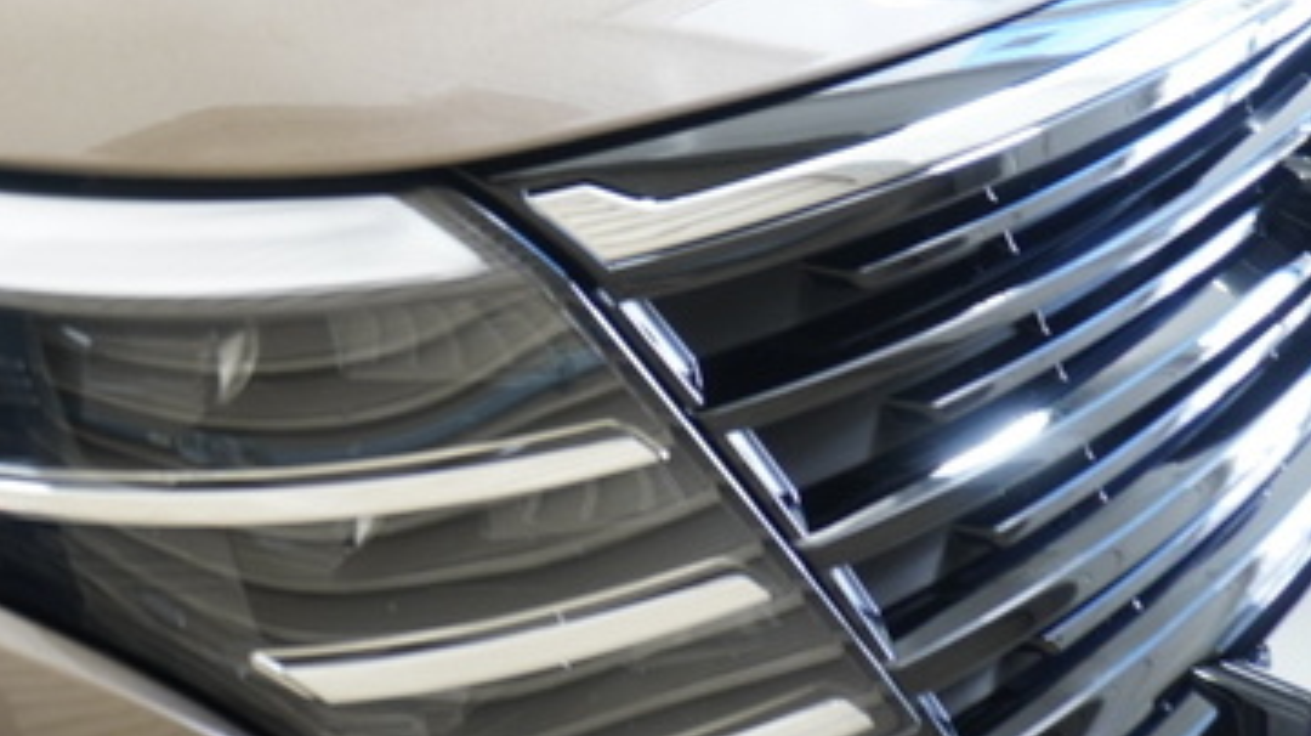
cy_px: 131
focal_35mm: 67
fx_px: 2328
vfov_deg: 17.8
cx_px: -361
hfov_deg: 26.9
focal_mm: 16
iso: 320
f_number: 3.5
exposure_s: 1/30
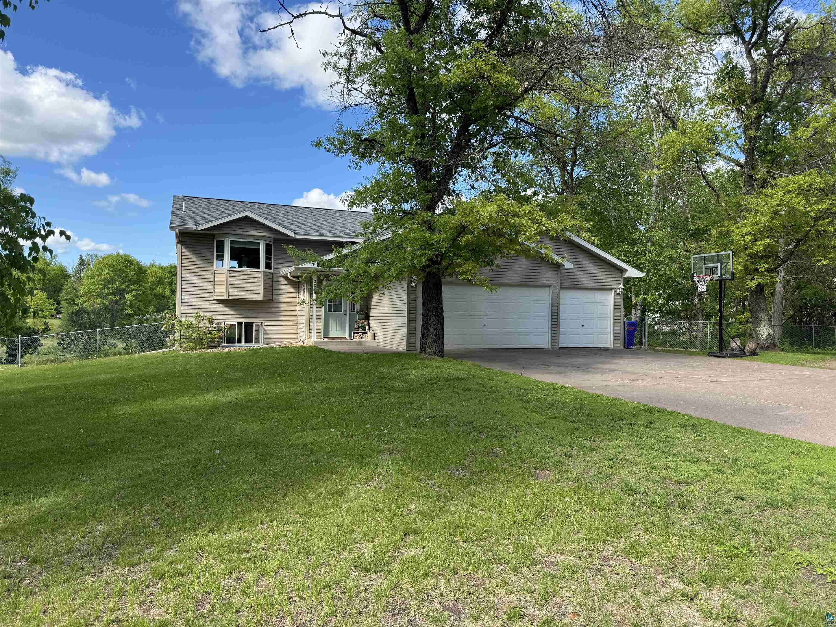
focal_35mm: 24
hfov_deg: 71.6
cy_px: 314
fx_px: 580
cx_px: 418
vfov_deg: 56.8
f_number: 1.78
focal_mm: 6.76
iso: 80
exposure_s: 1/1151
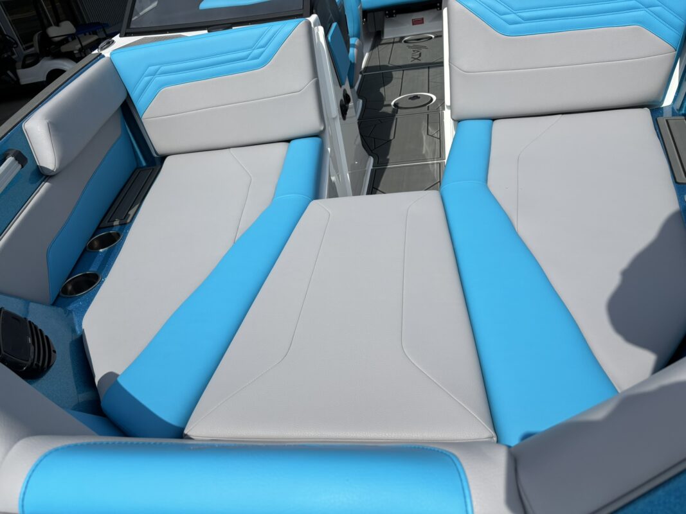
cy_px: 257
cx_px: 343
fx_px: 515
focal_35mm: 26
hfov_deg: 67.3
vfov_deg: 53.1
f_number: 1.6
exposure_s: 1/7194
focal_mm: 5.96
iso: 50
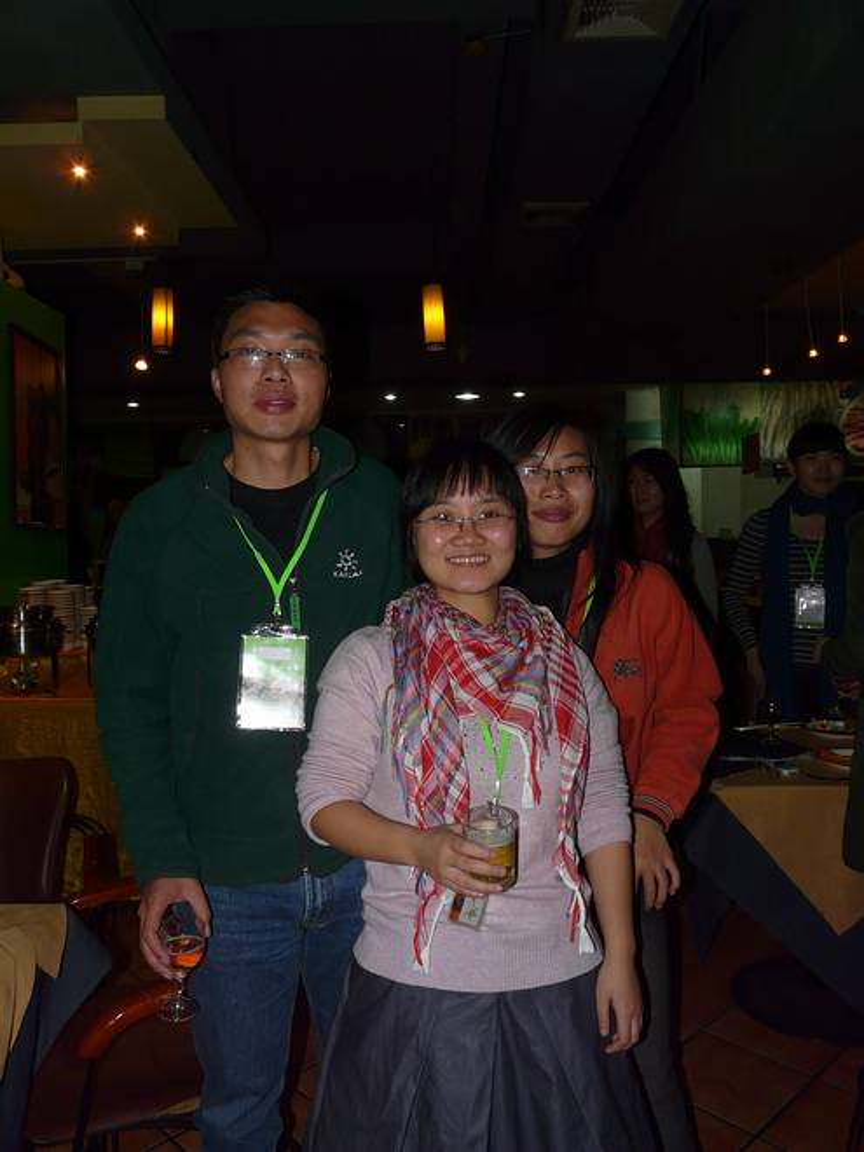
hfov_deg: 49.7
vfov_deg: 63.4
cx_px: 432
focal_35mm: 28
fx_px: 932
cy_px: 576
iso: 100
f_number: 4
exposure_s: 1/30
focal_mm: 4.6
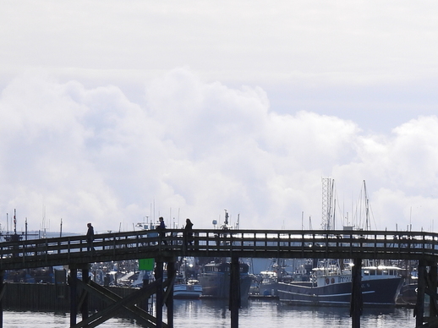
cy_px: 369
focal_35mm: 309
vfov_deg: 4.8
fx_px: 3908
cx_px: 213
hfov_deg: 6.4
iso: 100
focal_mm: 22.3
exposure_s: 1/1250
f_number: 4
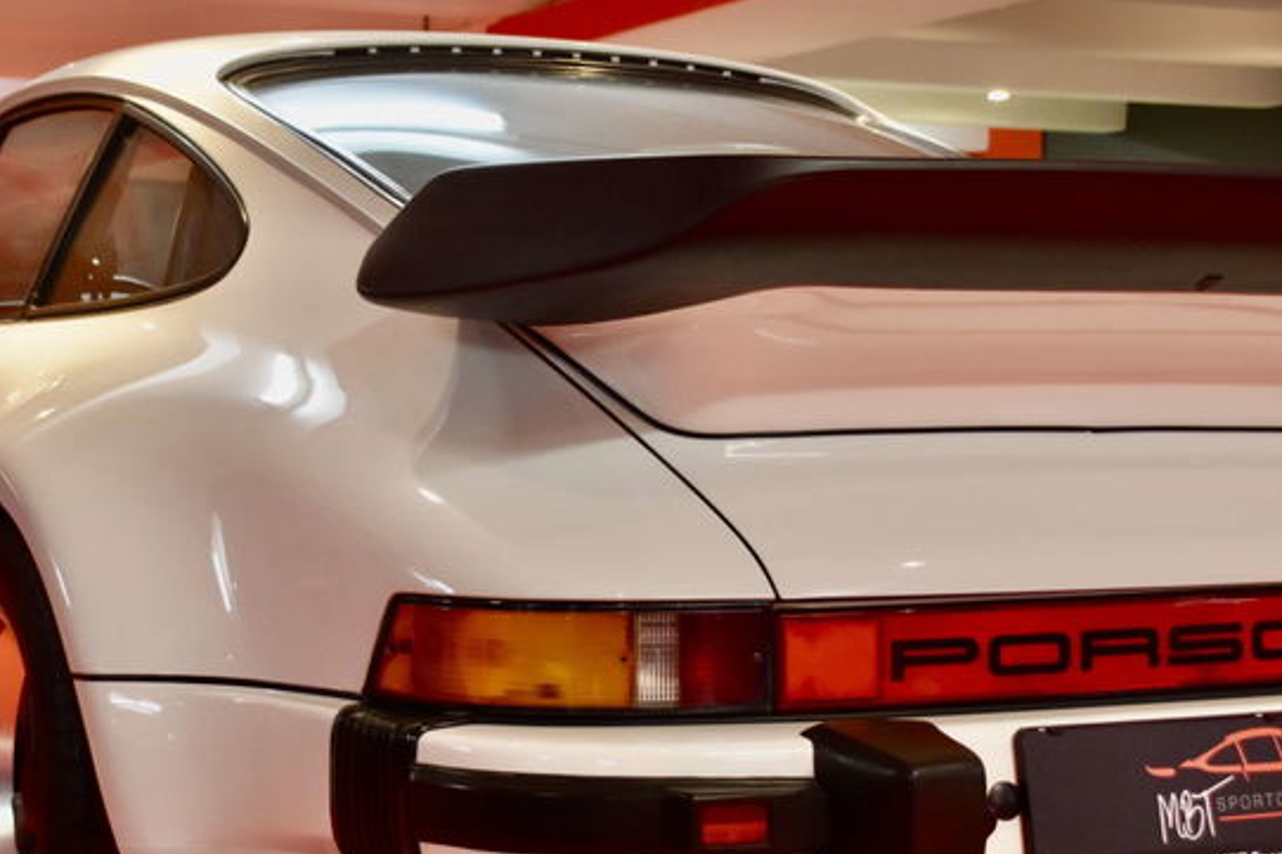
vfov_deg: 20.0
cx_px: 414
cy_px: 544
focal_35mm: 68
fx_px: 2421
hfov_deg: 29.4
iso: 1000
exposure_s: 1/60
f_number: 4.2
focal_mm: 32
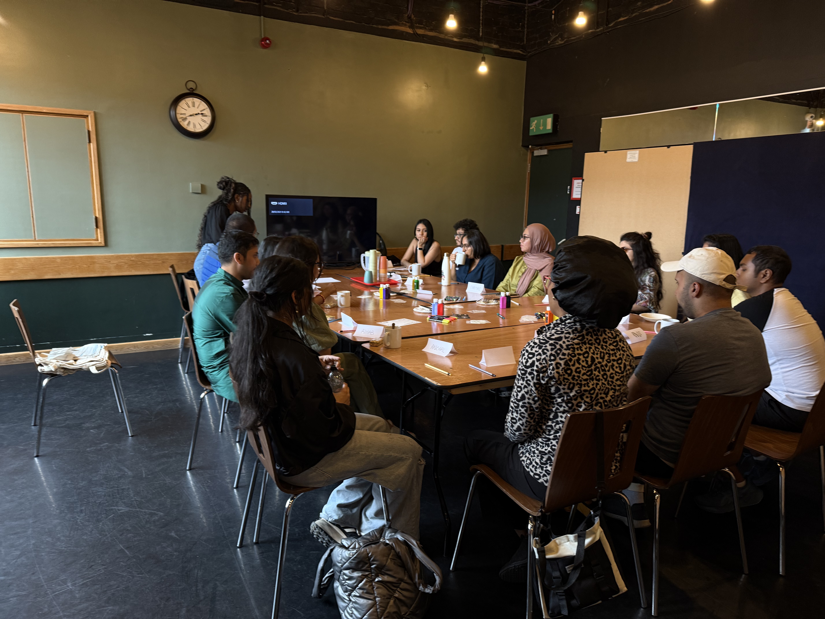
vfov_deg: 56.8
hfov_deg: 71.6
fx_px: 572
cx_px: 412
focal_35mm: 24
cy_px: 310
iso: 200
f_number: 1.78
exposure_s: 1/83
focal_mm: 6.76
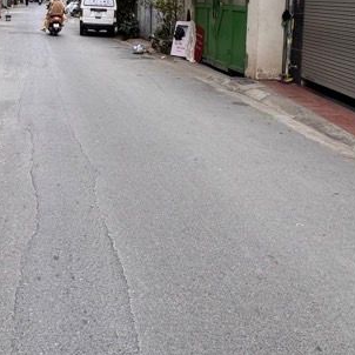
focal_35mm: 42
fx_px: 487
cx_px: 52
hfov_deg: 38.0
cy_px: 12
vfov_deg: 36.5
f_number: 2.2
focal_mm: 2.22
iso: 40
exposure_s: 1/157
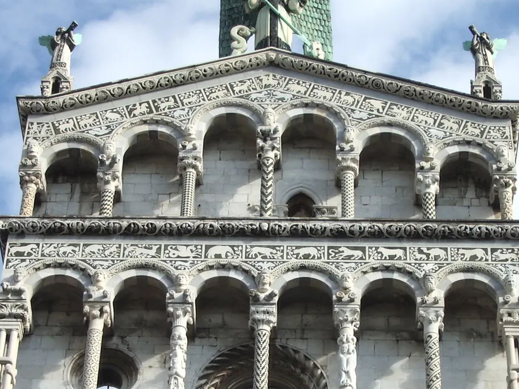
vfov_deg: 11.7
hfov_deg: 15.6
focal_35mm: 126
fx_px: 1889
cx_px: 278
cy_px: 278
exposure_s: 1/160
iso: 50
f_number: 6.2
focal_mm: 12.2
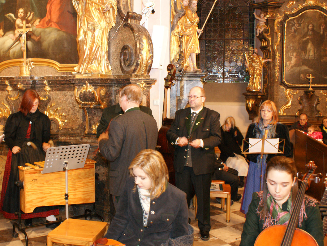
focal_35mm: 36
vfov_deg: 39.7
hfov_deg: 51.3
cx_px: 147
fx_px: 340
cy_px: 123
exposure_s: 1/4
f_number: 5.6
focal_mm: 22
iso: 800
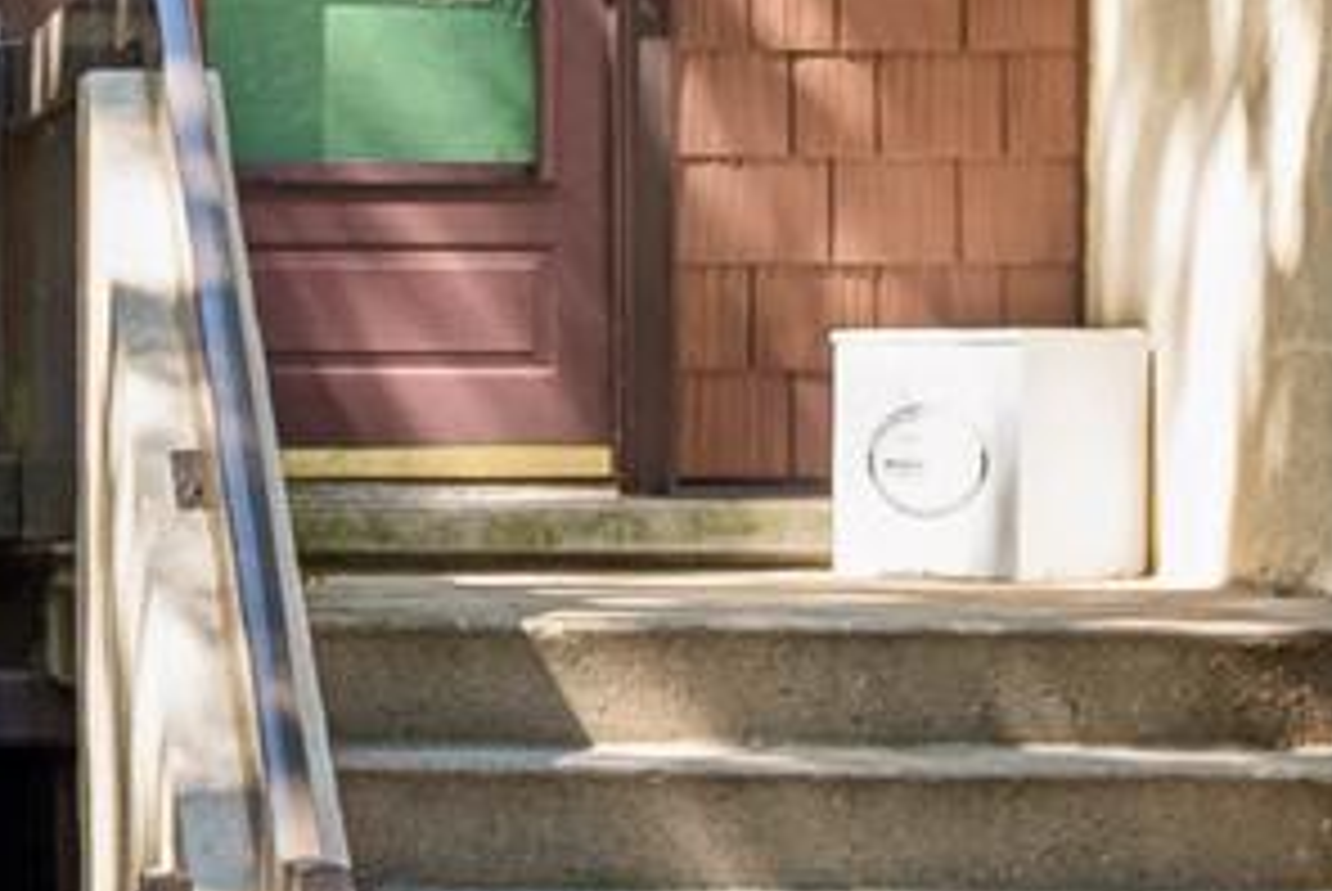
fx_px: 5629
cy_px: -821
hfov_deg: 13.1
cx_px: -302
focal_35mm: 152
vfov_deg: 8.6
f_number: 4
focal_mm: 22
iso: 80
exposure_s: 1/60
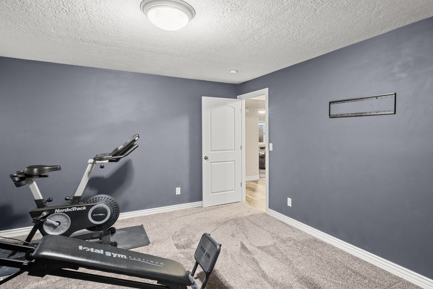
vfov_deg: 64.6
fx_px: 229
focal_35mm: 19
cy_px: 141
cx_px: 232
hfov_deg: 86.8
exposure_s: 2.5
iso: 400
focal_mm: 16
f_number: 9
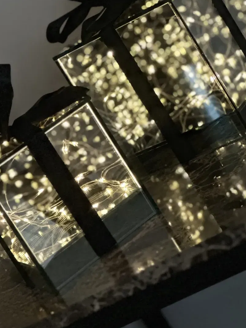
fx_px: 1090
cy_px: 104
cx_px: 118
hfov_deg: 12.9
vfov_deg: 17.1
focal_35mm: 115
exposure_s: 1/15
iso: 1000
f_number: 2.8
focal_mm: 9
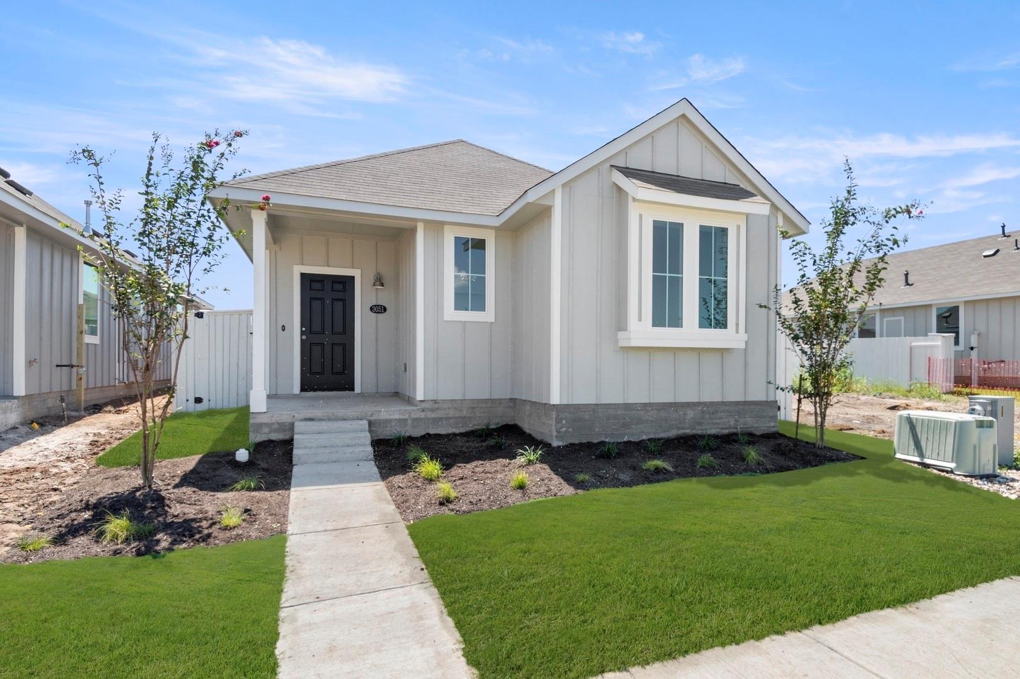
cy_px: 340
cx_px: 510
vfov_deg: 36.8
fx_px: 1019
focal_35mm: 36
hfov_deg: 53.2
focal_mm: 24
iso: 400
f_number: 8
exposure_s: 1/640
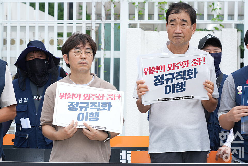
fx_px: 592
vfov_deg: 15.9
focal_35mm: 86
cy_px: 83
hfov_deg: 23.6
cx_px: 124
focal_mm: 86
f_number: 7.1
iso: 200
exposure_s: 1/200
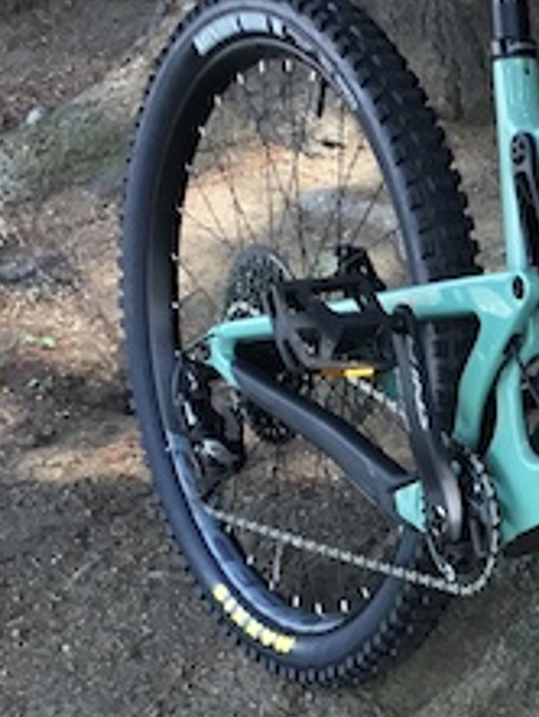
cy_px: 779
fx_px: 2323
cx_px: 747
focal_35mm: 112
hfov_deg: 12.7
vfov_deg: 17.0
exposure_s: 1/60
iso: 32
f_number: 2.4
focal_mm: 3.3
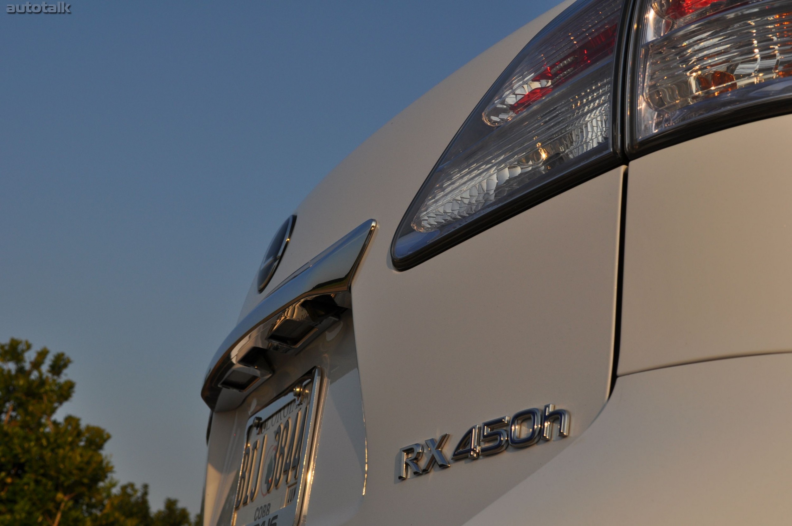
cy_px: 263
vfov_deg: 22.6
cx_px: 396
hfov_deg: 33.4
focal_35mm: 60
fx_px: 1319
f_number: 10
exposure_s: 1/400
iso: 200
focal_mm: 40
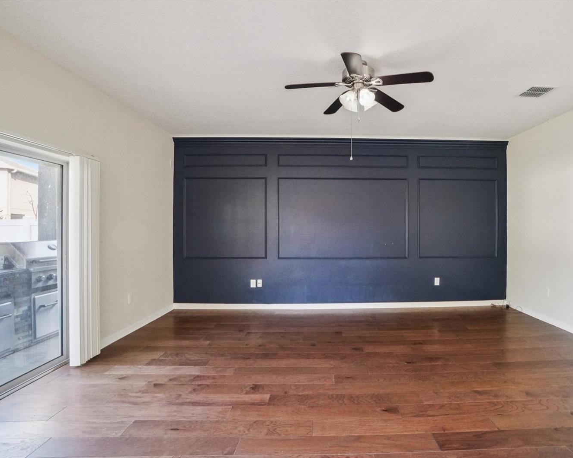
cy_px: 229
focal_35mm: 17
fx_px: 288
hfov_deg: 88.7
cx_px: 338
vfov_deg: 77.0
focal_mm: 10
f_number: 8
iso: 6400
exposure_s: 1/30
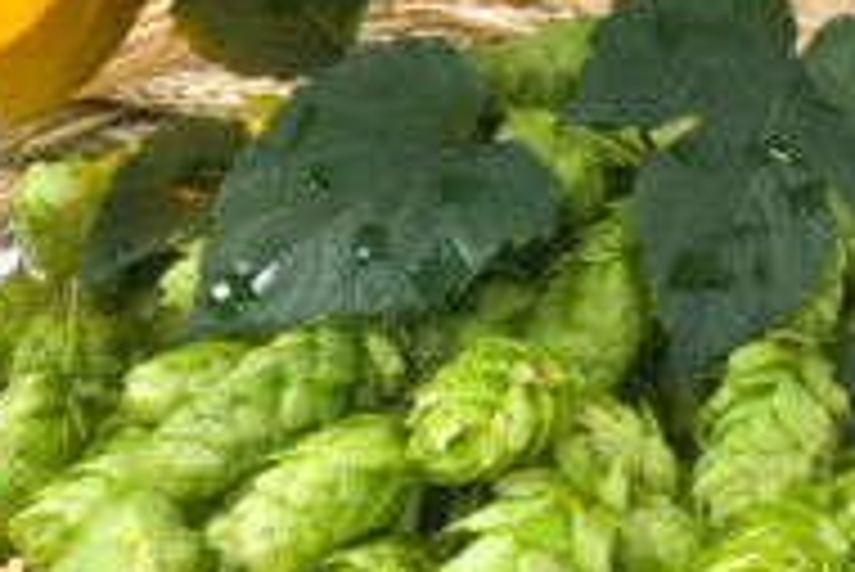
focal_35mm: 167
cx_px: 387
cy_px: 227
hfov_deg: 12.3
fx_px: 3969
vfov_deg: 8.2
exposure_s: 1/320
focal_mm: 50
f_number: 32
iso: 100
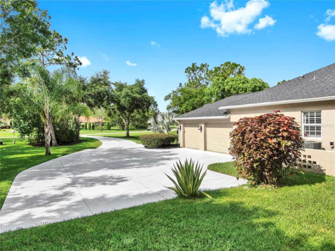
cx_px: 168
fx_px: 232
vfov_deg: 56.8
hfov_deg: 71.6
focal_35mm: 24
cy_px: 126
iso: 100
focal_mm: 4.39
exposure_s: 1/800
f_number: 2.8
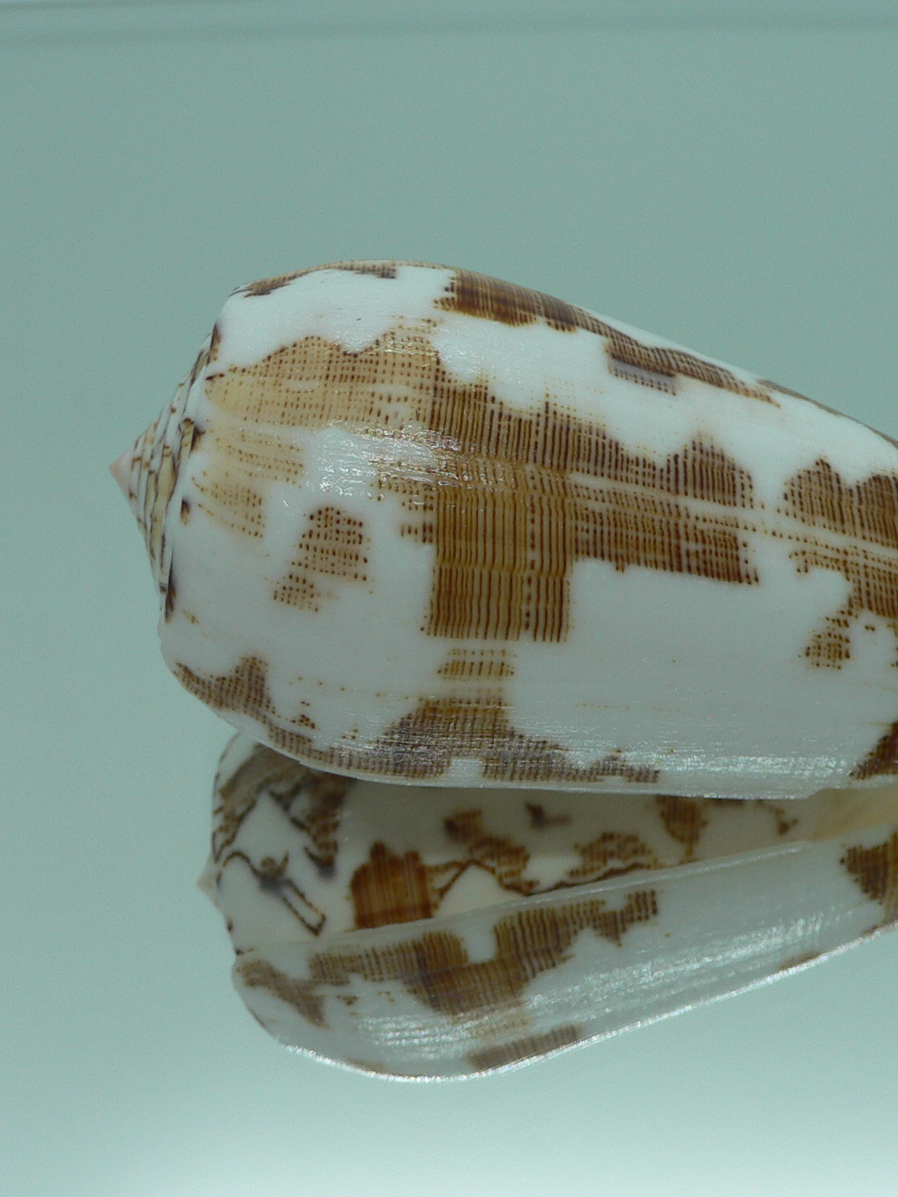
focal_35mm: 47
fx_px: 1625
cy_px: 598
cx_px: 622
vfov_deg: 40.4
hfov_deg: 30.6
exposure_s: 1/80
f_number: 2.8
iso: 80
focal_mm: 4.6
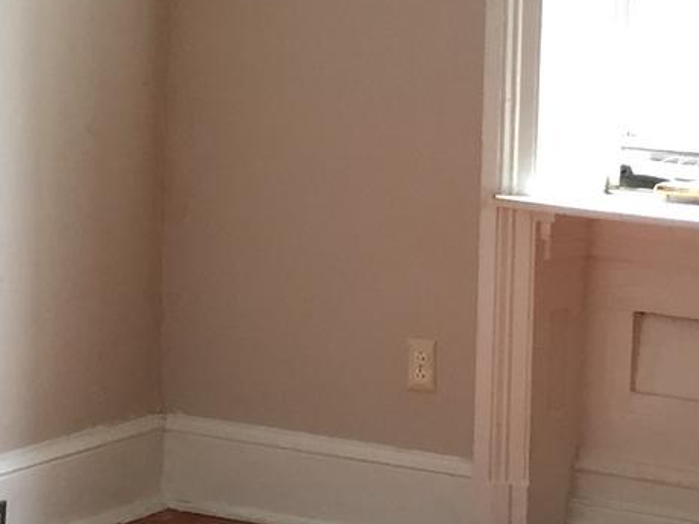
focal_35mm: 129
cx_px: 313
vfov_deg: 11.5
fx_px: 2605
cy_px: 295
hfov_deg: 15.3
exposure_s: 1/30
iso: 40
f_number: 2.2
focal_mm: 4.15
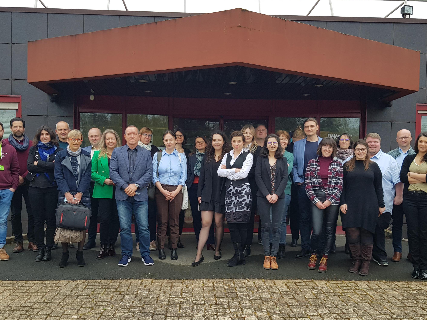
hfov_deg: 50.1
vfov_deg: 38.4
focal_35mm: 37
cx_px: 218
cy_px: 204
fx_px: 456
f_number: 1.7
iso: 40
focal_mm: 4.2
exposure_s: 1/632
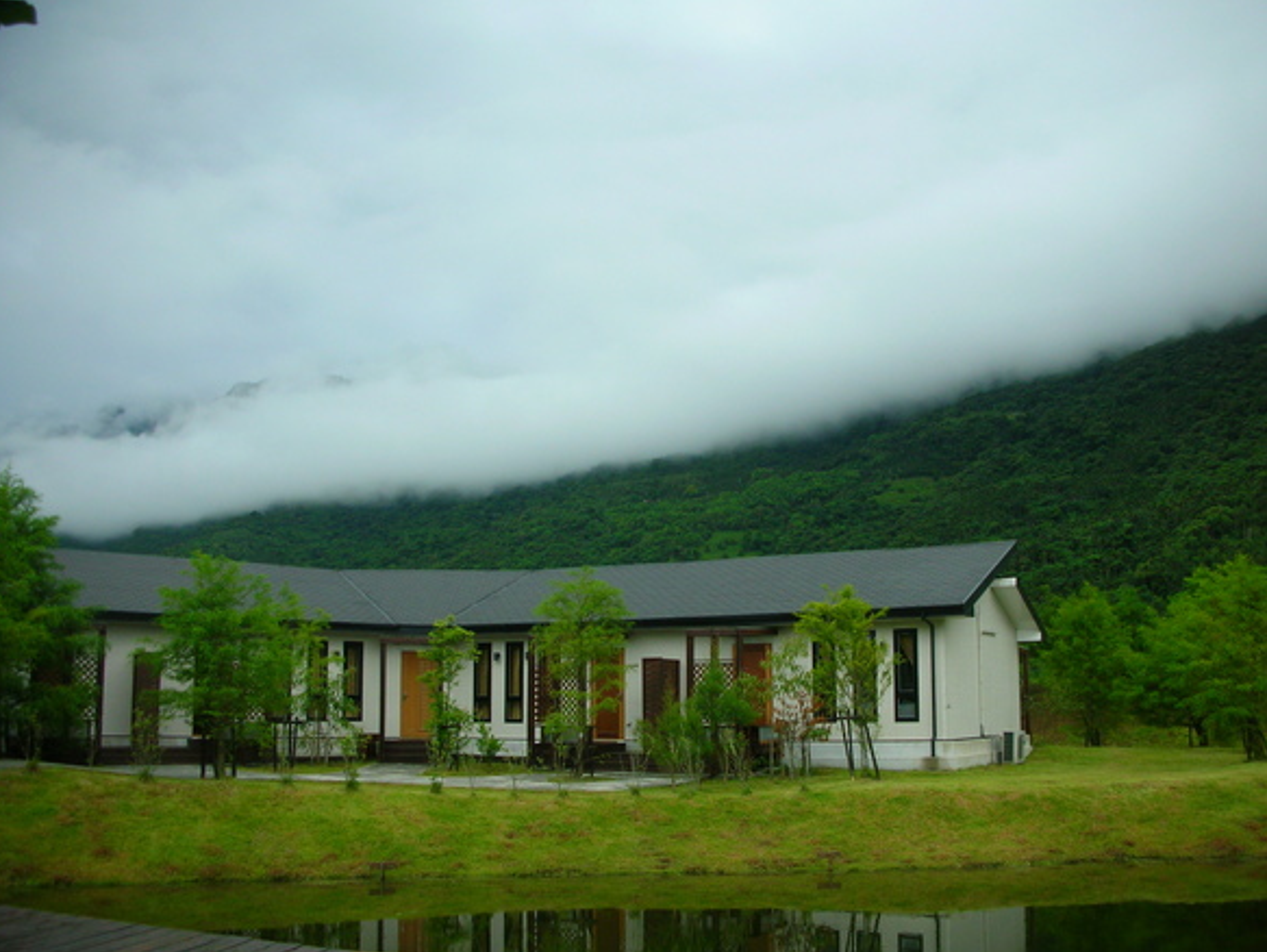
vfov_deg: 39.7
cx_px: 624
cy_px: 469
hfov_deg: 51.3
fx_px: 1318
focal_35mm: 36
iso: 50
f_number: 8.5
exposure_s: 1/119
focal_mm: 5.8
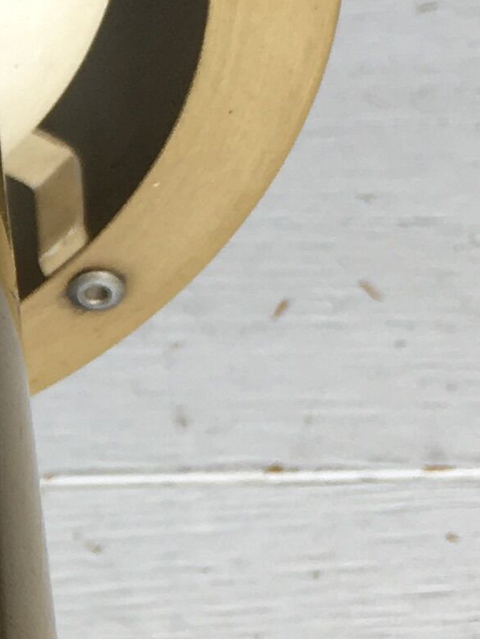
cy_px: 485
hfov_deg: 9.3
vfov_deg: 13.0
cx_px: -432
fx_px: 2790
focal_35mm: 151
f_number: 2.2
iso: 25
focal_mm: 4.15
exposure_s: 1/152
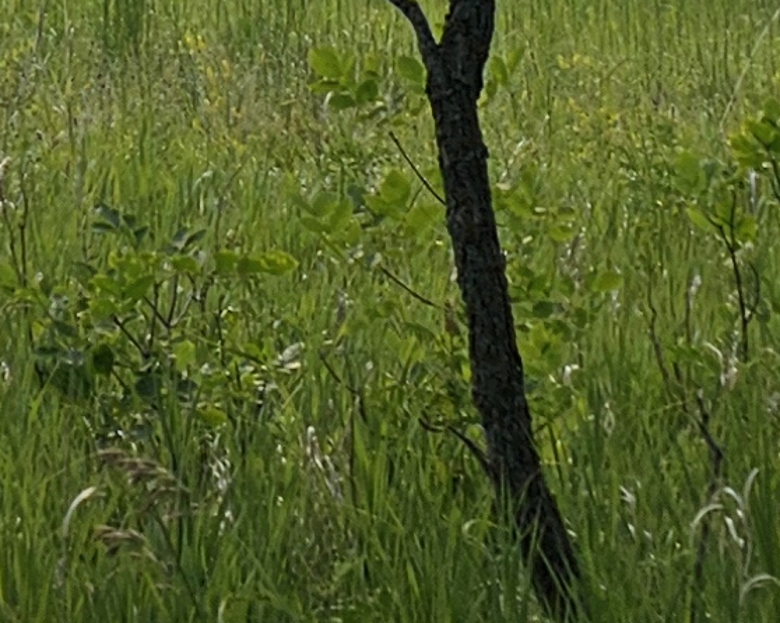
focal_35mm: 161
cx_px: -479
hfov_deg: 11.4
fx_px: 3715
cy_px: -915
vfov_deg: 8.7
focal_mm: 6.3
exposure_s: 1/1297
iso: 10
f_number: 1.7
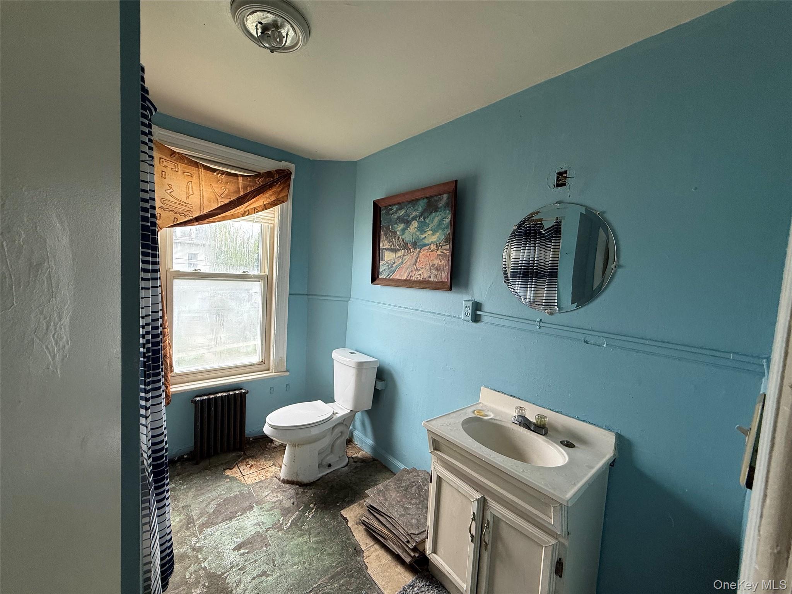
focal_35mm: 14
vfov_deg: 85.7
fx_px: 320
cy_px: 297
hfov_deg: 102.1
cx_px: 396
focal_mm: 2.22
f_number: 2.2
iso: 125
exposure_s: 1/99
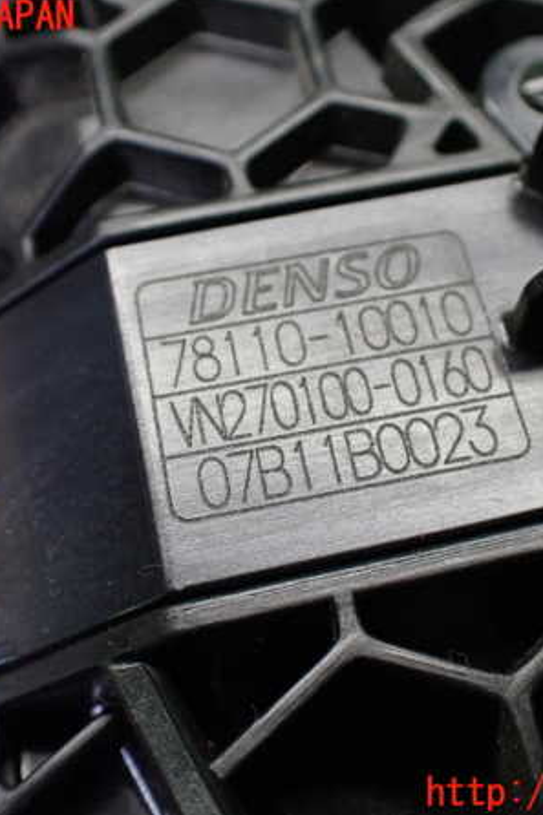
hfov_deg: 31.9
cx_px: 291
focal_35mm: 42
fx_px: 951
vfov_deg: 46.4
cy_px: 406
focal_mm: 5.4
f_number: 2.3
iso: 500
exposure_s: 1/125
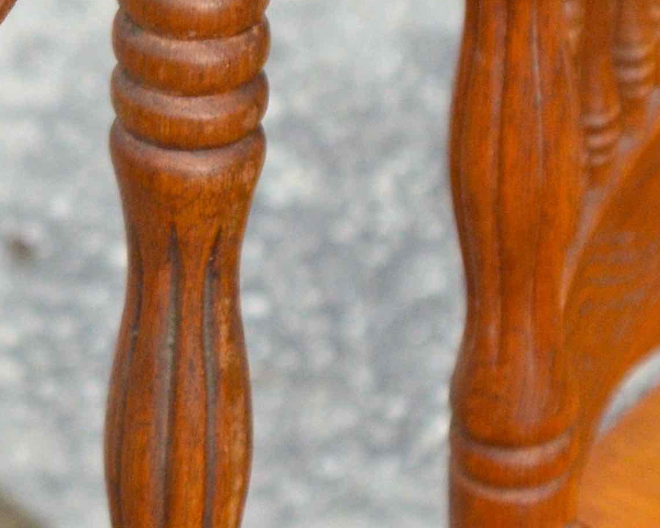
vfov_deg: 7.2
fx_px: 4141
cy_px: -221
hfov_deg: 8.6
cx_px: -669
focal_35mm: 212
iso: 800
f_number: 4.5
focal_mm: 35
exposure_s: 1/2500
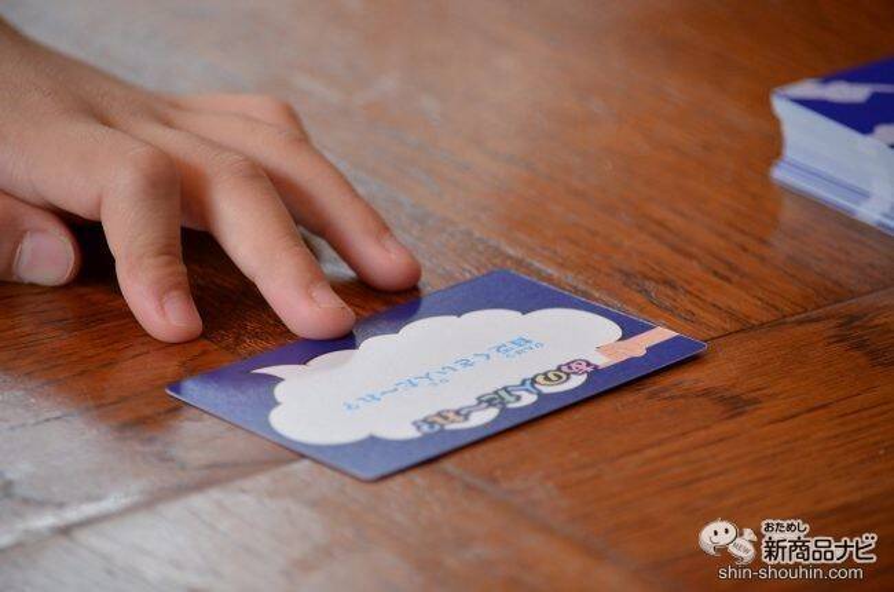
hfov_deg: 7.6
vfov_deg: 5.1
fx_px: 6689
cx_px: 447
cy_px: 296
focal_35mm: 270
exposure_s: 1/160
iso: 1600
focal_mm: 180
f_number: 5.6
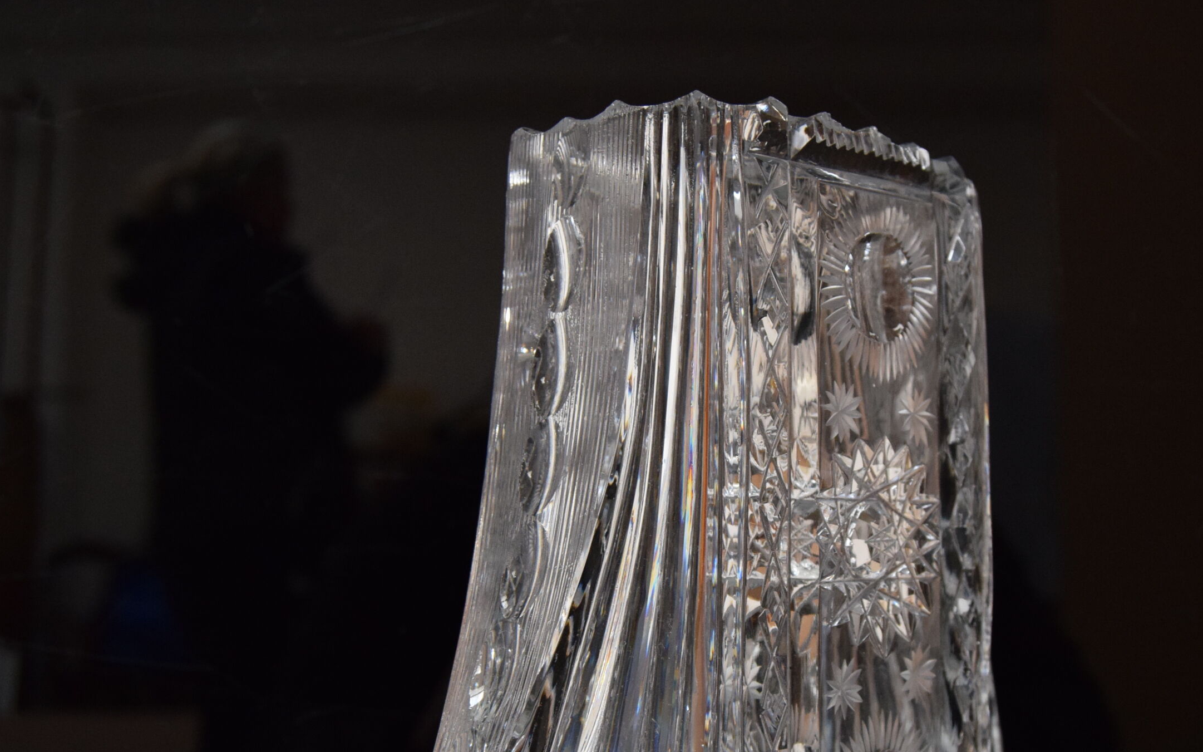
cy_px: 534
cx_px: 695
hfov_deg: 41.2
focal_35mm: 49
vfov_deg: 26.3
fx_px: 1597
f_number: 5.6
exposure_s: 1/125
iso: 1600
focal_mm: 23
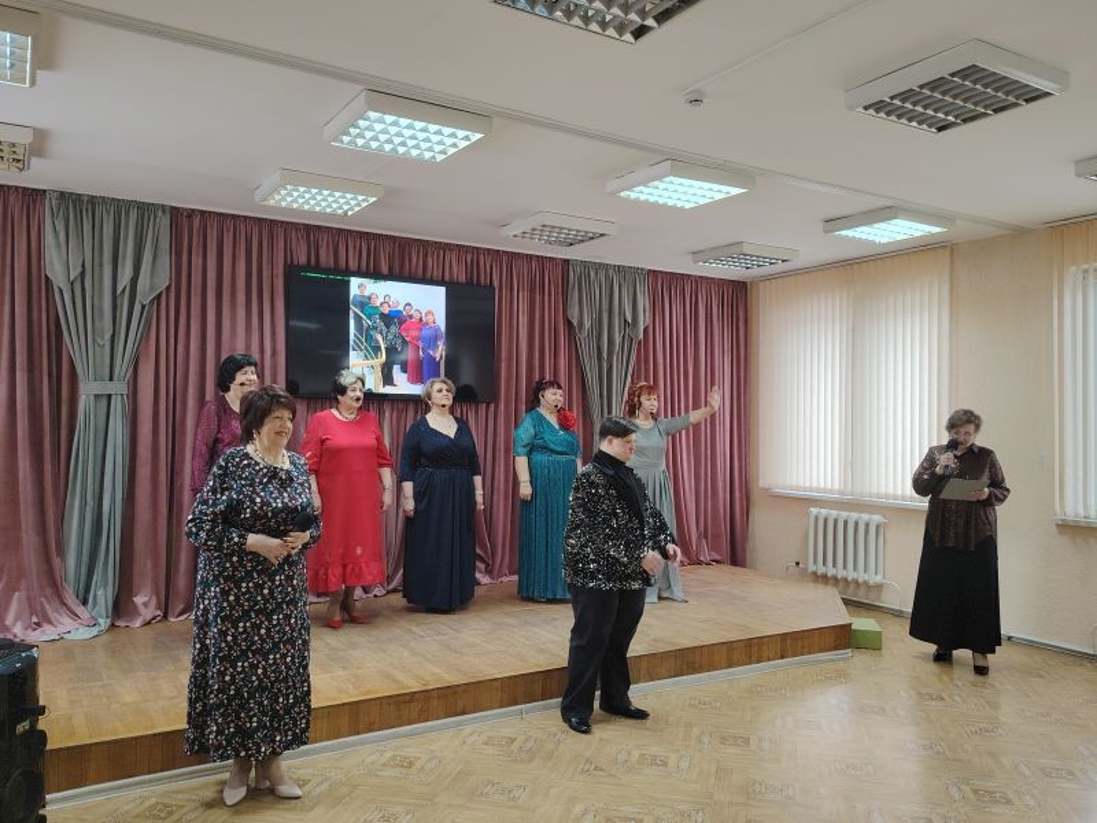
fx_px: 856
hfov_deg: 65.3
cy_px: 412
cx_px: 548
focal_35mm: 27
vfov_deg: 51.4
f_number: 1.75
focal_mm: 5.25
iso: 1297
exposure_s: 1/100
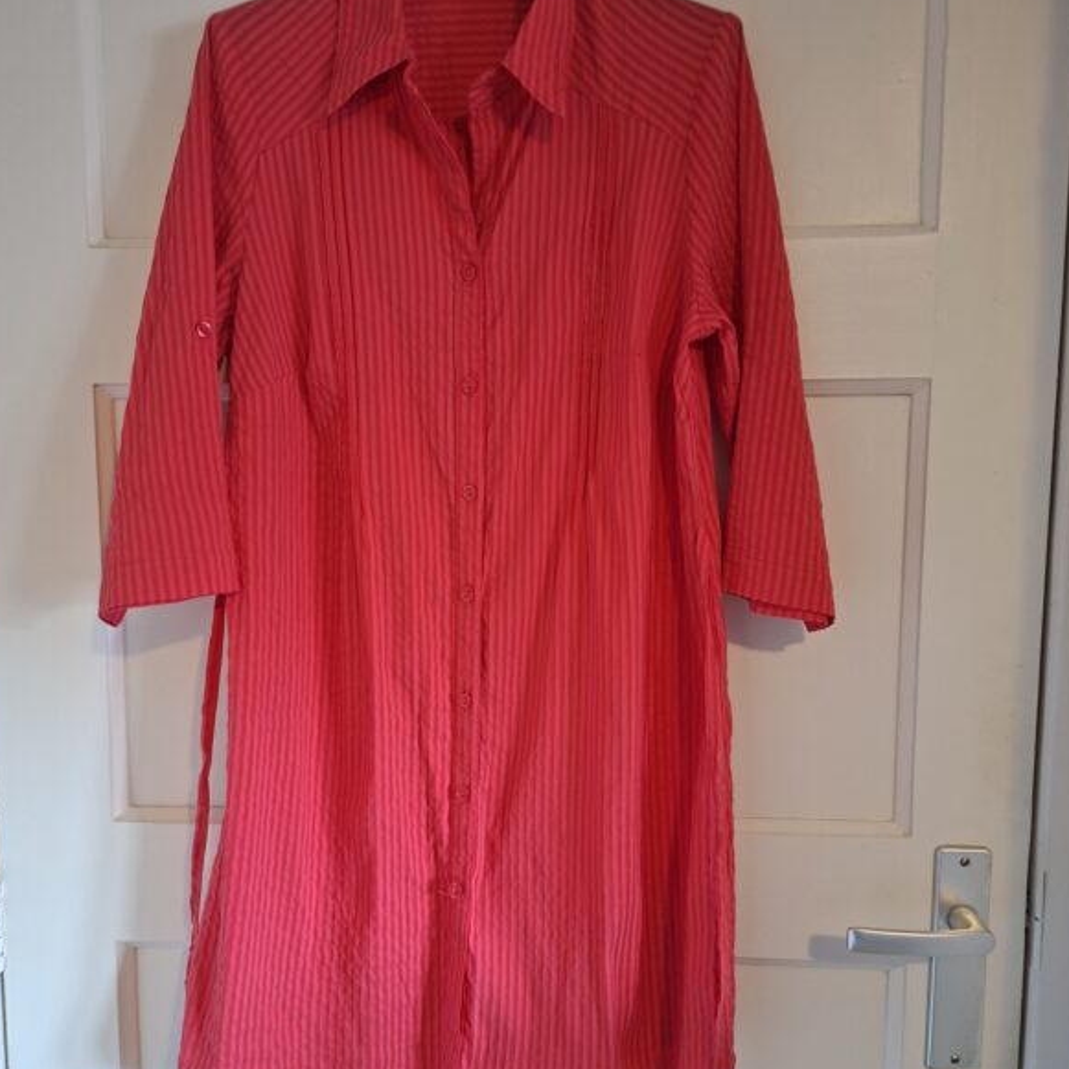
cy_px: 618
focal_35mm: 28
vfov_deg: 57.0
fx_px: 978
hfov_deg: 57.3
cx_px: 530
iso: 320
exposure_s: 1/25
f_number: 1.8
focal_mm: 5.54
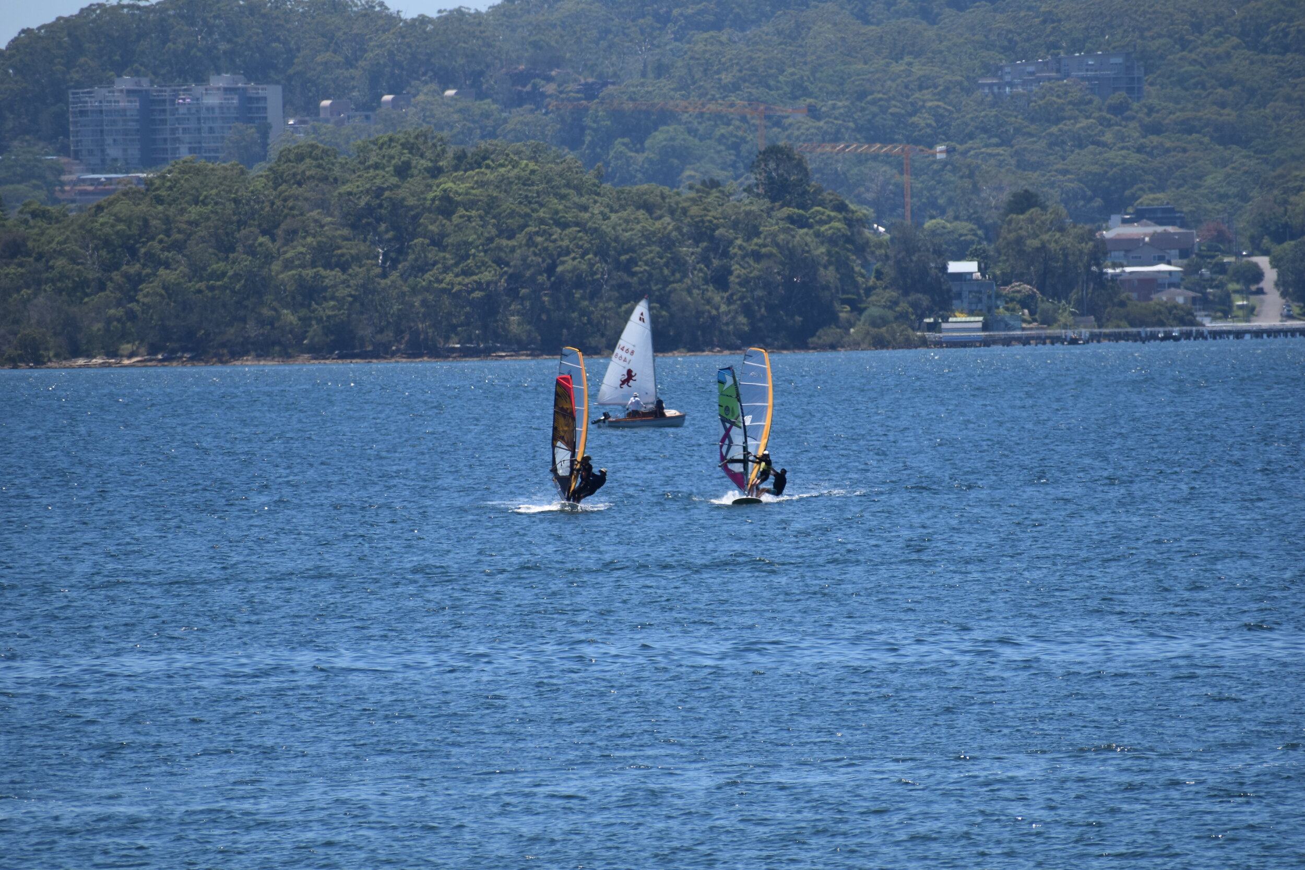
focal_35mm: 450
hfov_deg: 4.6
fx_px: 16312
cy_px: 435
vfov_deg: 3.1
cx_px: 652
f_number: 7.1
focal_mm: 300
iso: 200
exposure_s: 1/800
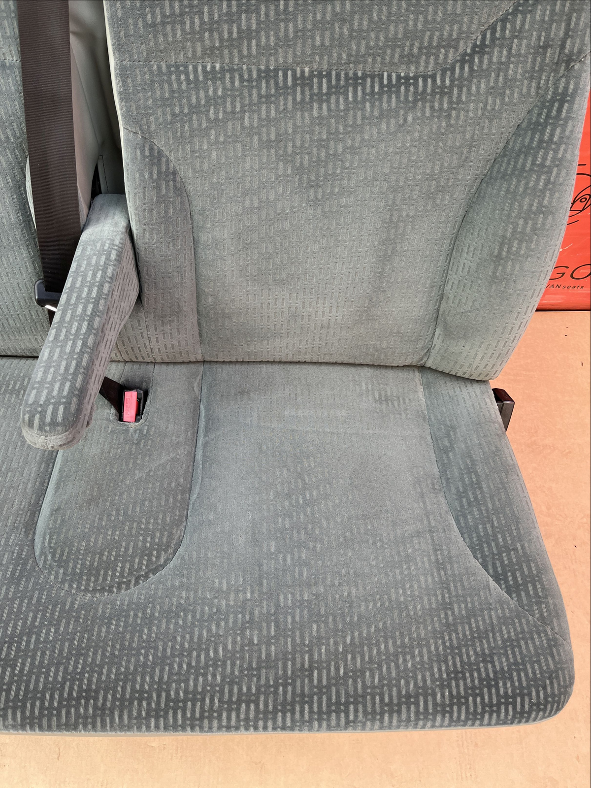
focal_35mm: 26
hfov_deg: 53.1
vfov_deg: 67.3
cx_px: 296
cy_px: 394
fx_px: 592
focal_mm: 5.1
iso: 40
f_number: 1.6
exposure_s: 1/122
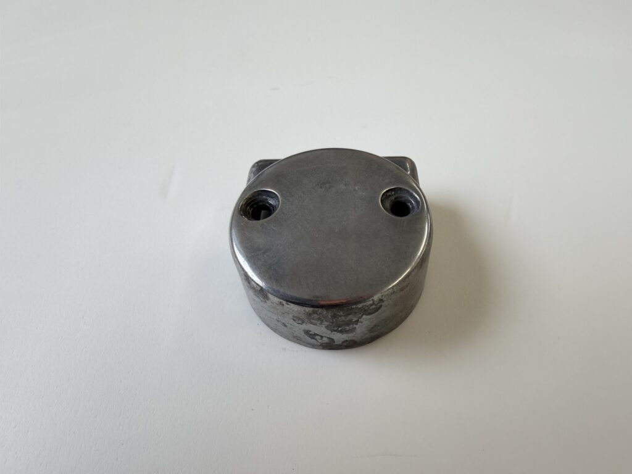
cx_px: 316
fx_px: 438
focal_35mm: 24
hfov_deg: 71.6
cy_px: 237
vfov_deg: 56.8
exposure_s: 1/100
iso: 100
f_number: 2.2
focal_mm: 2.22
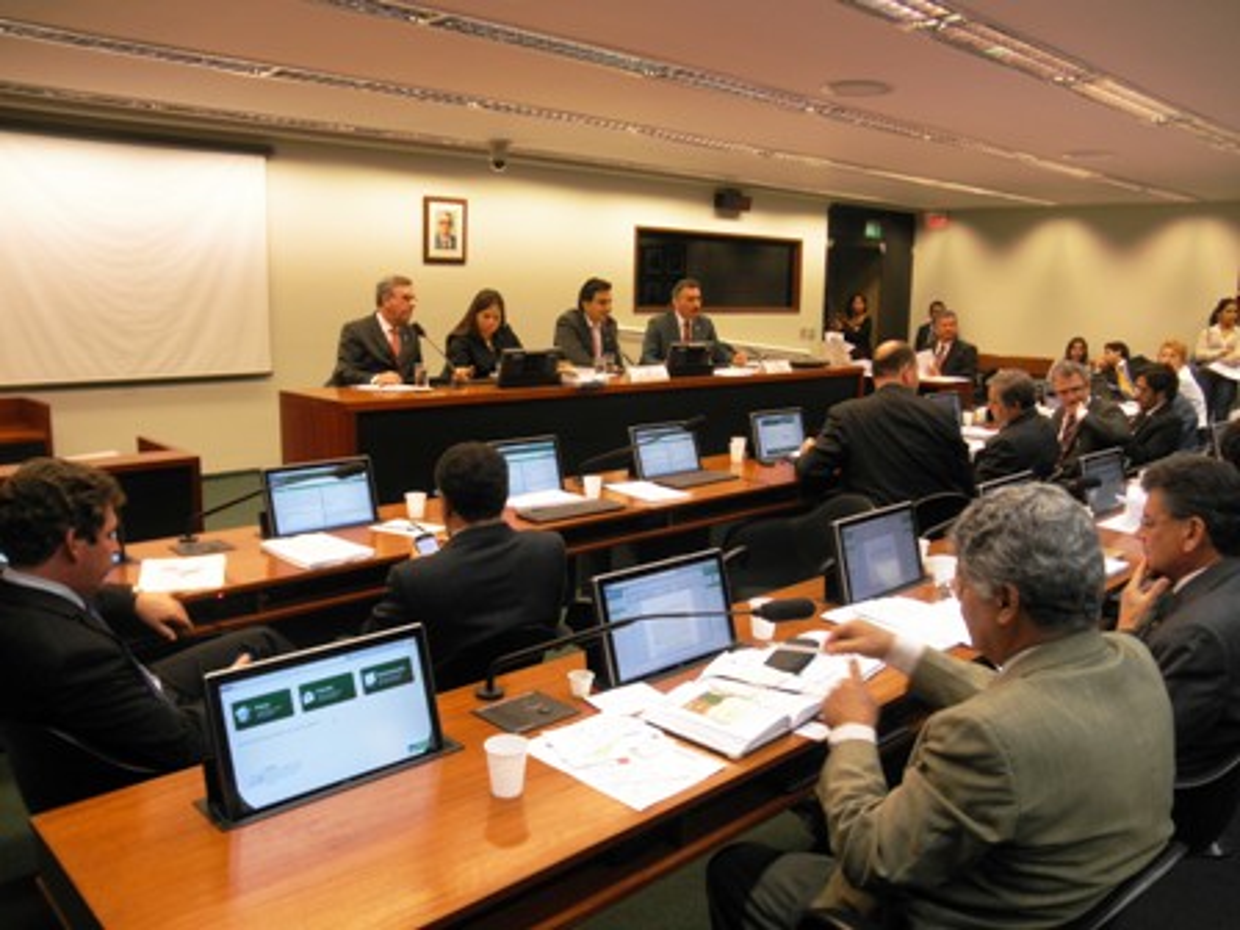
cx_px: 620
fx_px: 1003
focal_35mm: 28
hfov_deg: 63.4
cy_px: 465
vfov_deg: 49.7
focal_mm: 5
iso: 80
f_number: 3
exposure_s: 1/30
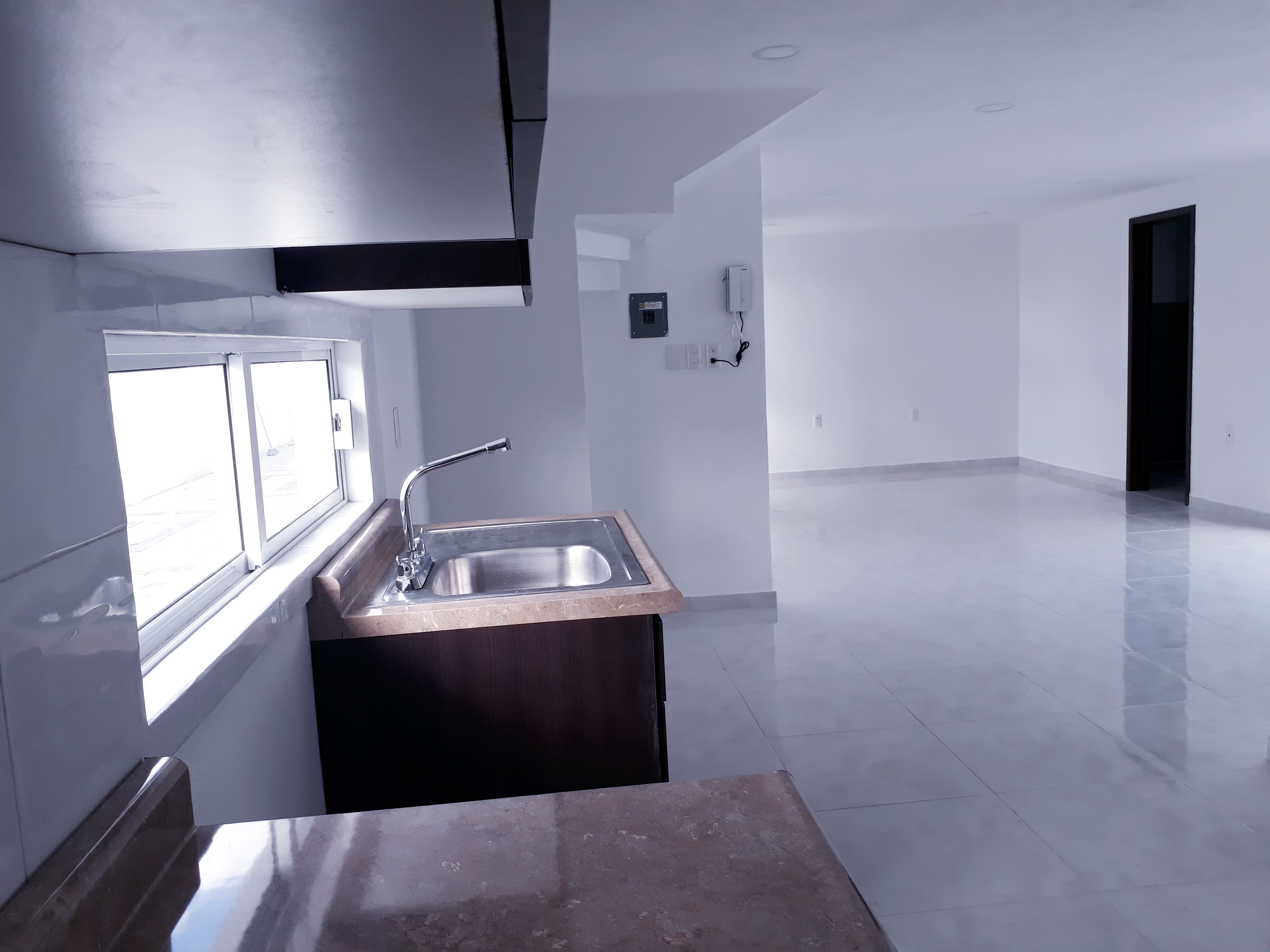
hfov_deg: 65.3
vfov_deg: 51.4
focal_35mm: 27
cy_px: 476
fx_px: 991
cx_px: 635
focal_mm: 3.6
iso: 40
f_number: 1.9
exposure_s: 1/112
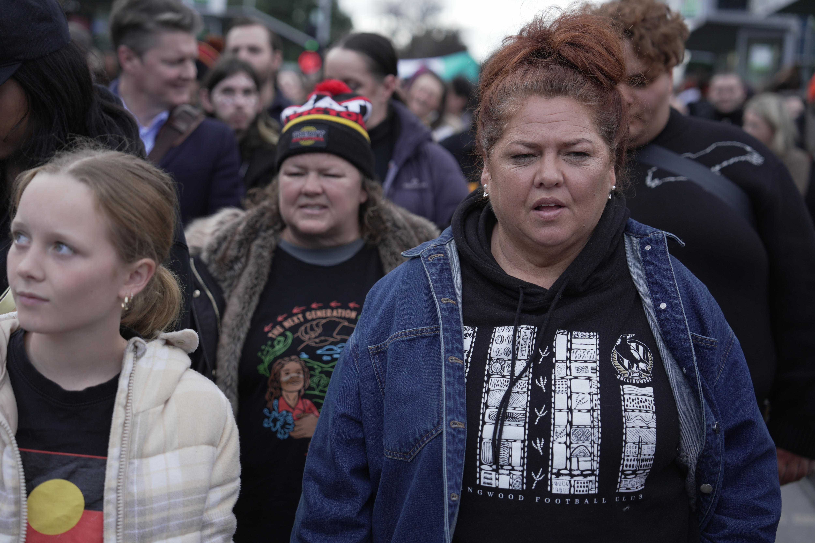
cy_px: 272
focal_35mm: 56
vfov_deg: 24.2
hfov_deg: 35.6
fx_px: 1268
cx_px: 408
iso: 200
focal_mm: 56
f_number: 2.8
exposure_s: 1/640
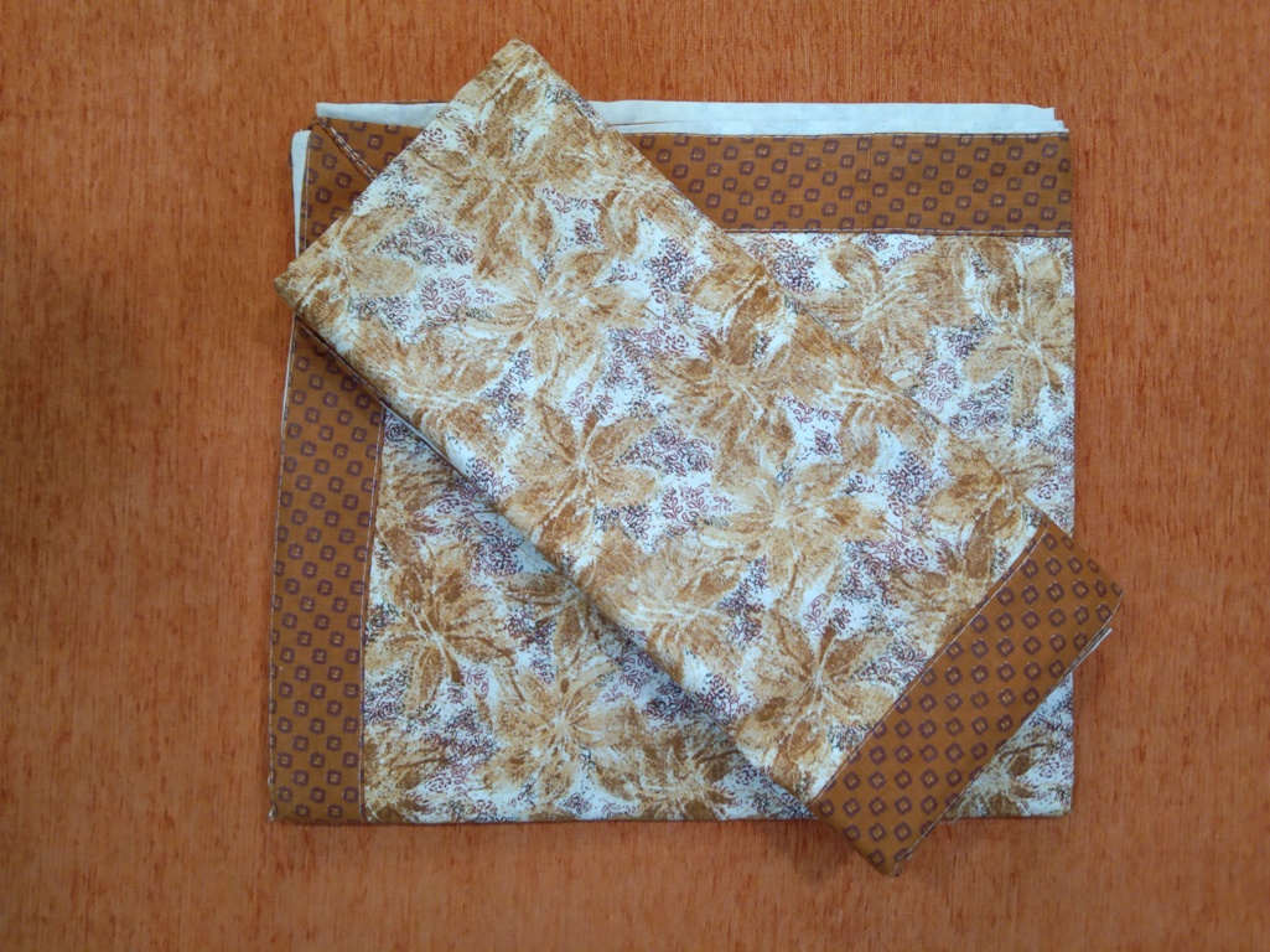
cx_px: 635
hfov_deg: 58.4
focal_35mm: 31
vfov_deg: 45.4
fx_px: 1137
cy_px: 476
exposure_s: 1/33
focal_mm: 3.69
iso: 181
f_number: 2.2
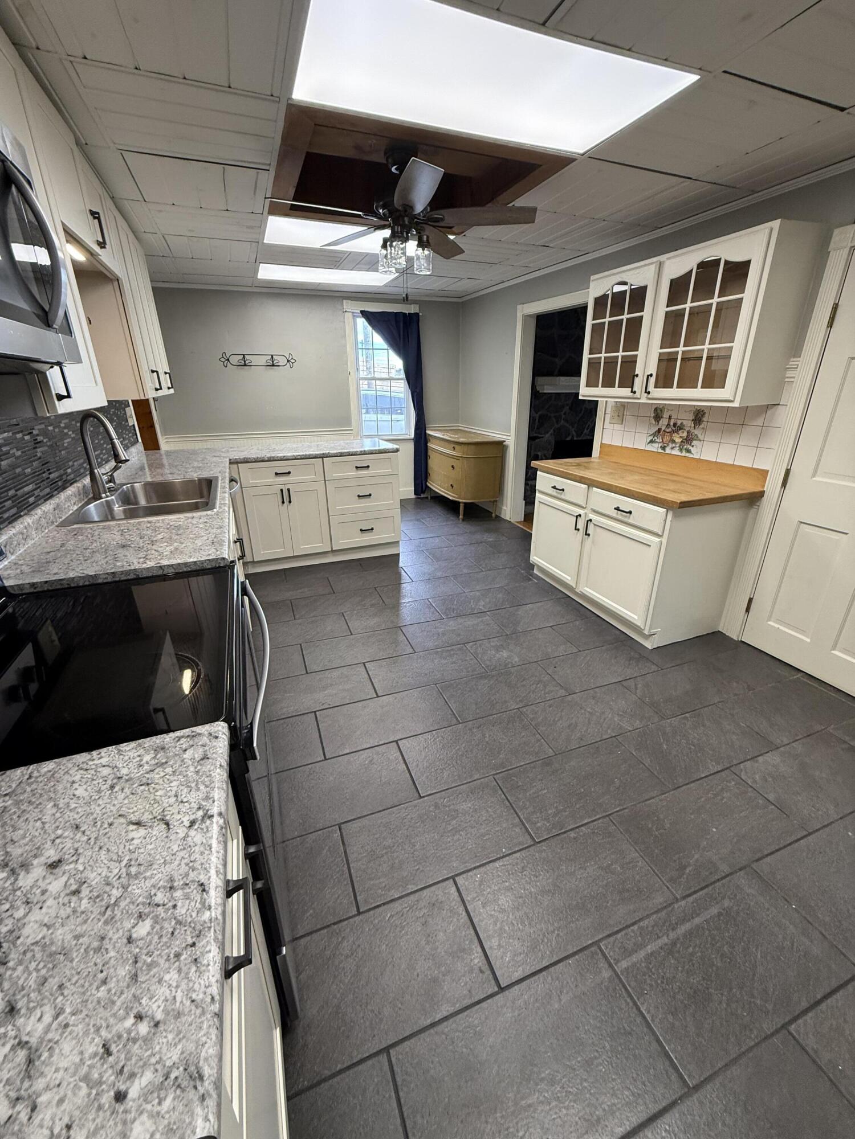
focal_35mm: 14
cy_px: 570
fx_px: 461
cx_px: 428
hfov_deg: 85.7
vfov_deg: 102.1
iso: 200
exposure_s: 1/120
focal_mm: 2.22
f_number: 2.2
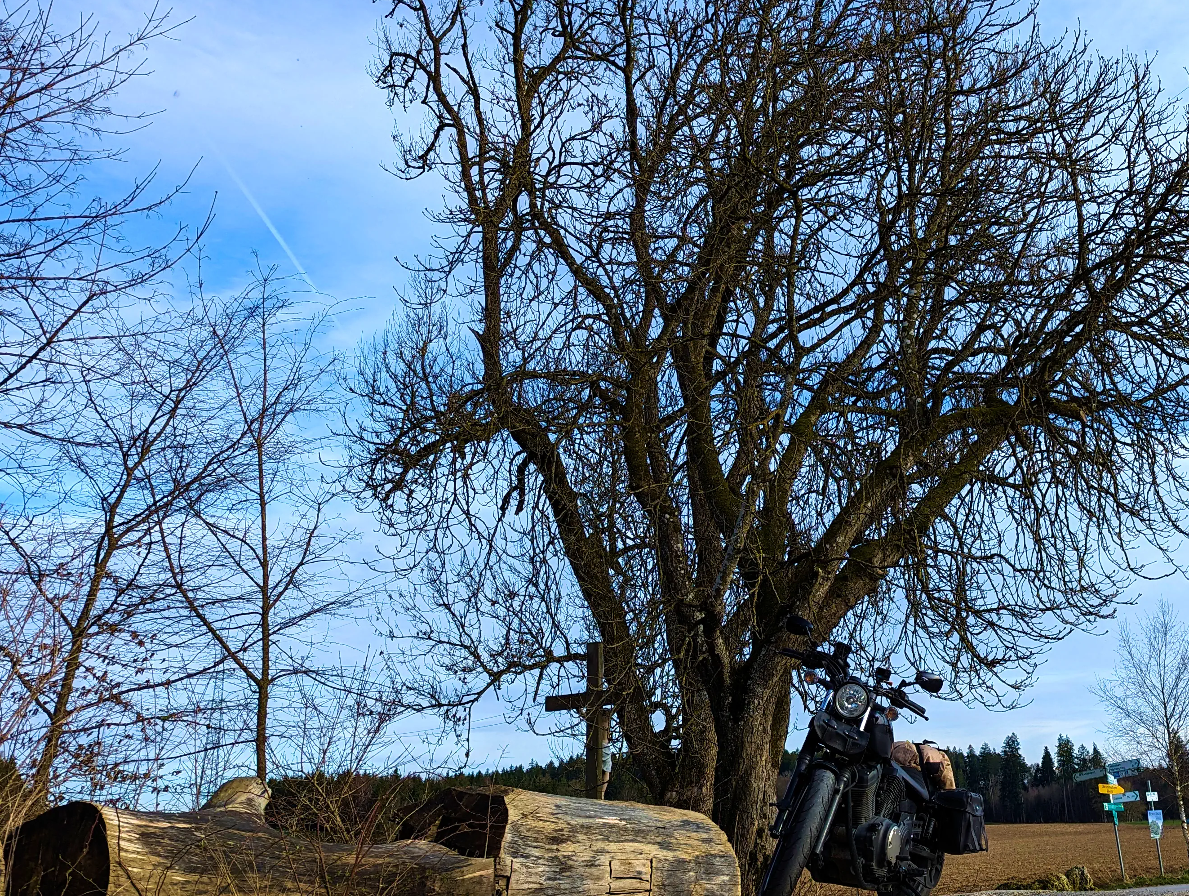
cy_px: 457
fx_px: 1273
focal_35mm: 37
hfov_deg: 48.4
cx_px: 871
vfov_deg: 38.8
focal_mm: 6.81
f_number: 1.85
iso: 51
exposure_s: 1/1217
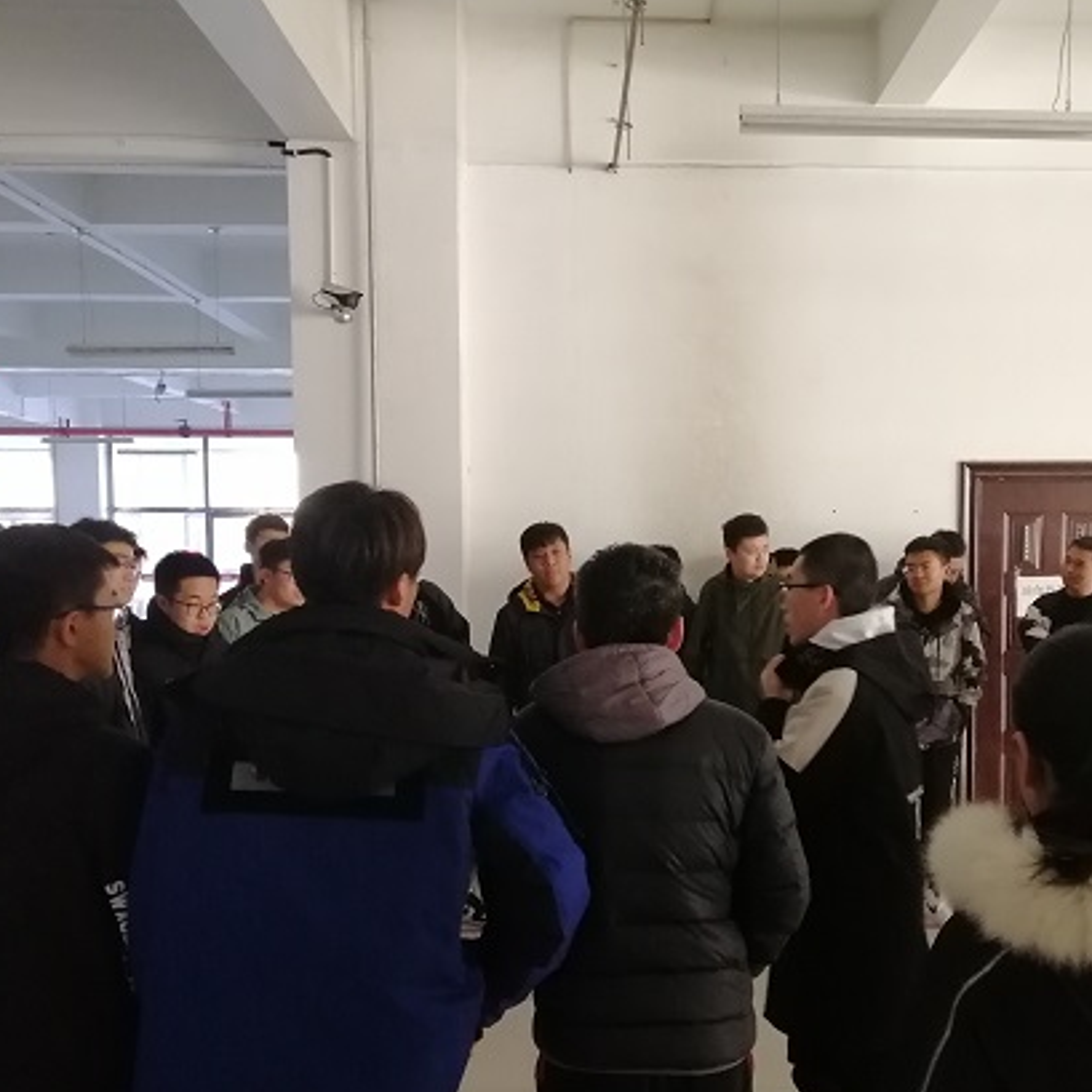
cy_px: 611
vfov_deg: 46.0
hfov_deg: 45.8
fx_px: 1285
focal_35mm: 36
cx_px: 649
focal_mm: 3.81
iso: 640
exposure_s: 1/50
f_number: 2.2
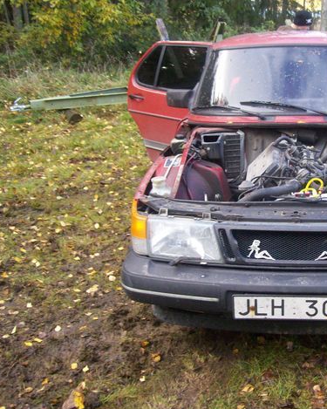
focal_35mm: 48
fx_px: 581
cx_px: 265
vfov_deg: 38.8
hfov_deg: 30.6
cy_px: 208
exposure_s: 1/120
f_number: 2.7
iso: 200
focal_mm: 6
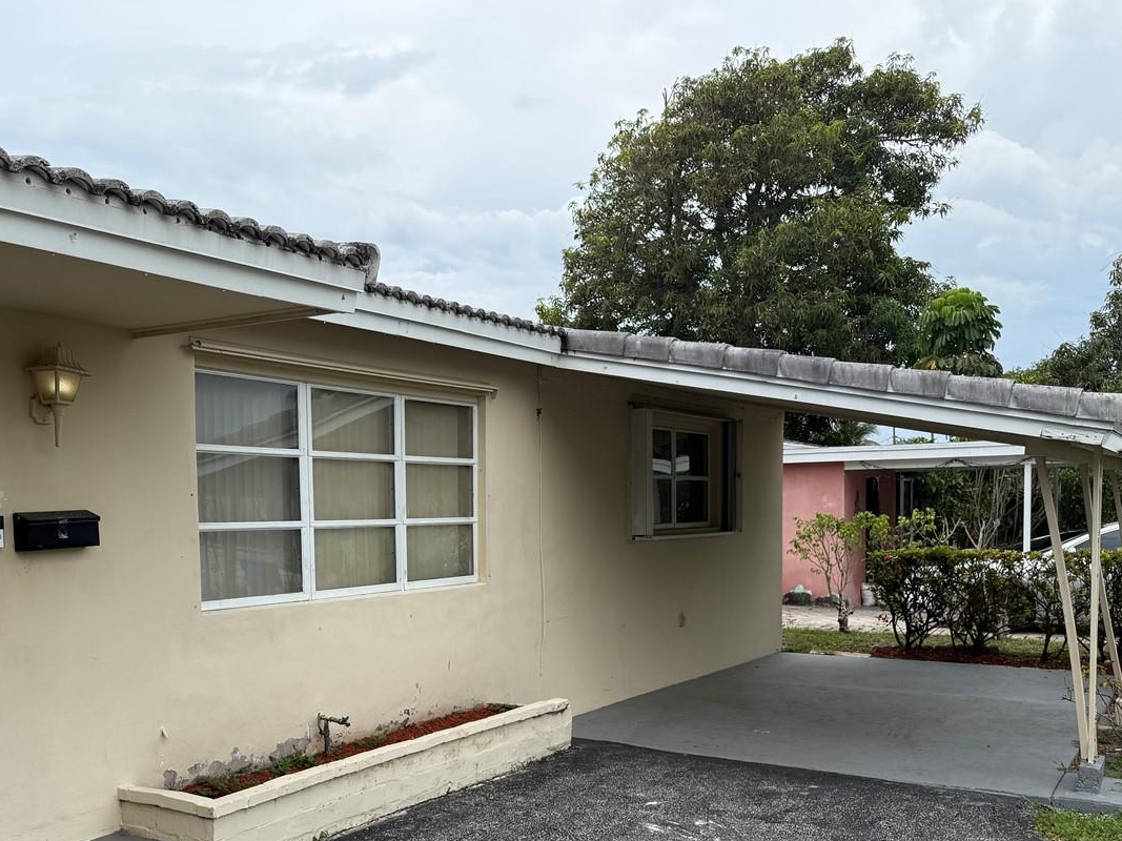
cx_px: 324
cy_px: 569
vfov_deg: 39.1
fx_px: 1167
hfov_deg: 49.9
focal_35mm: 36
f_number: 1.78
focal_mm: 6.76
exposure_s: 1/4167
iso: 80
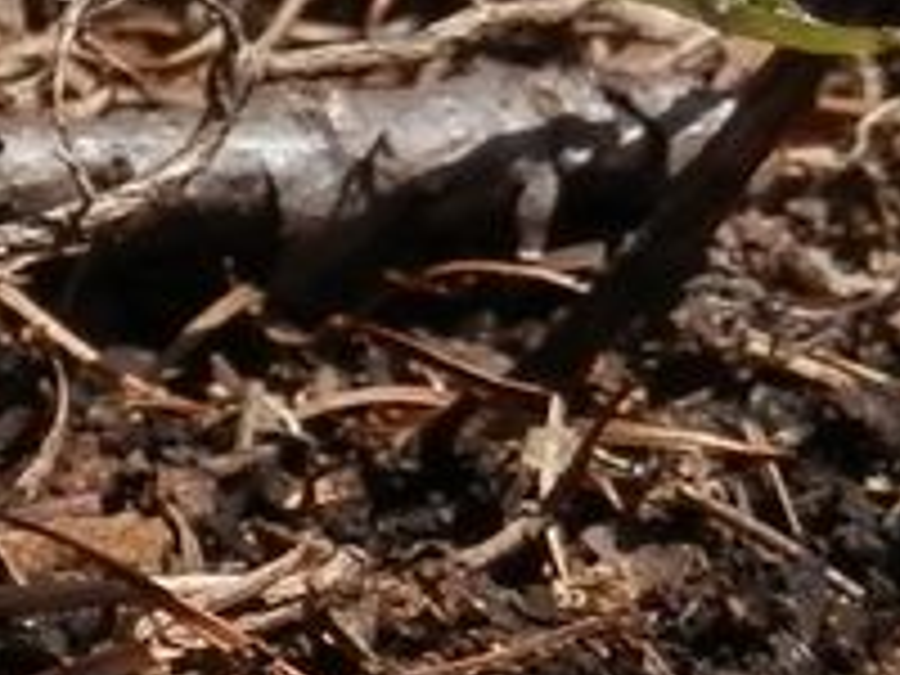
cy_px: -551
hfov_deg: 15.7
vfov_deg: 13.3
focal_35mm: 100
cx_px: -882
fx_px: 2600
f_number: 3
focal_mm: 4.5
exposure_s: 1/640
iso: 80
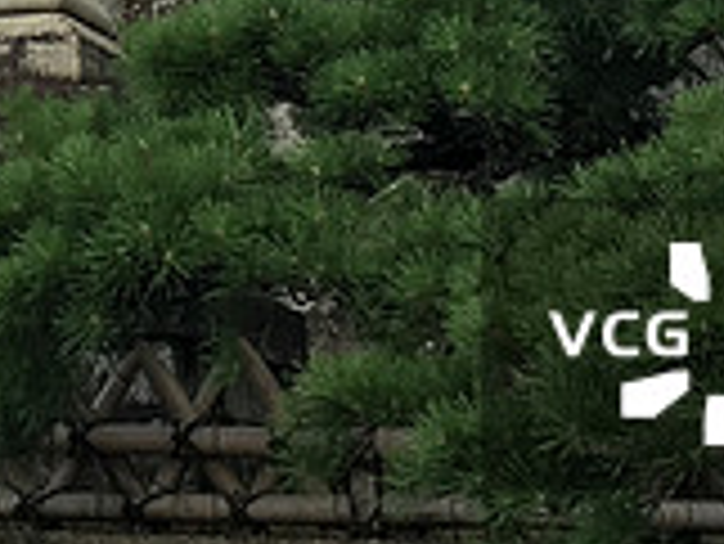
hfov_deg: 13.1
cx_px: -315
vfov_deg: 9.9
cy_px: -364
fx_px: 3014
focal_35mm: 144
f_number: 2.2
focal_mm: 4.15
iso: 25
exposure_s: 1/503
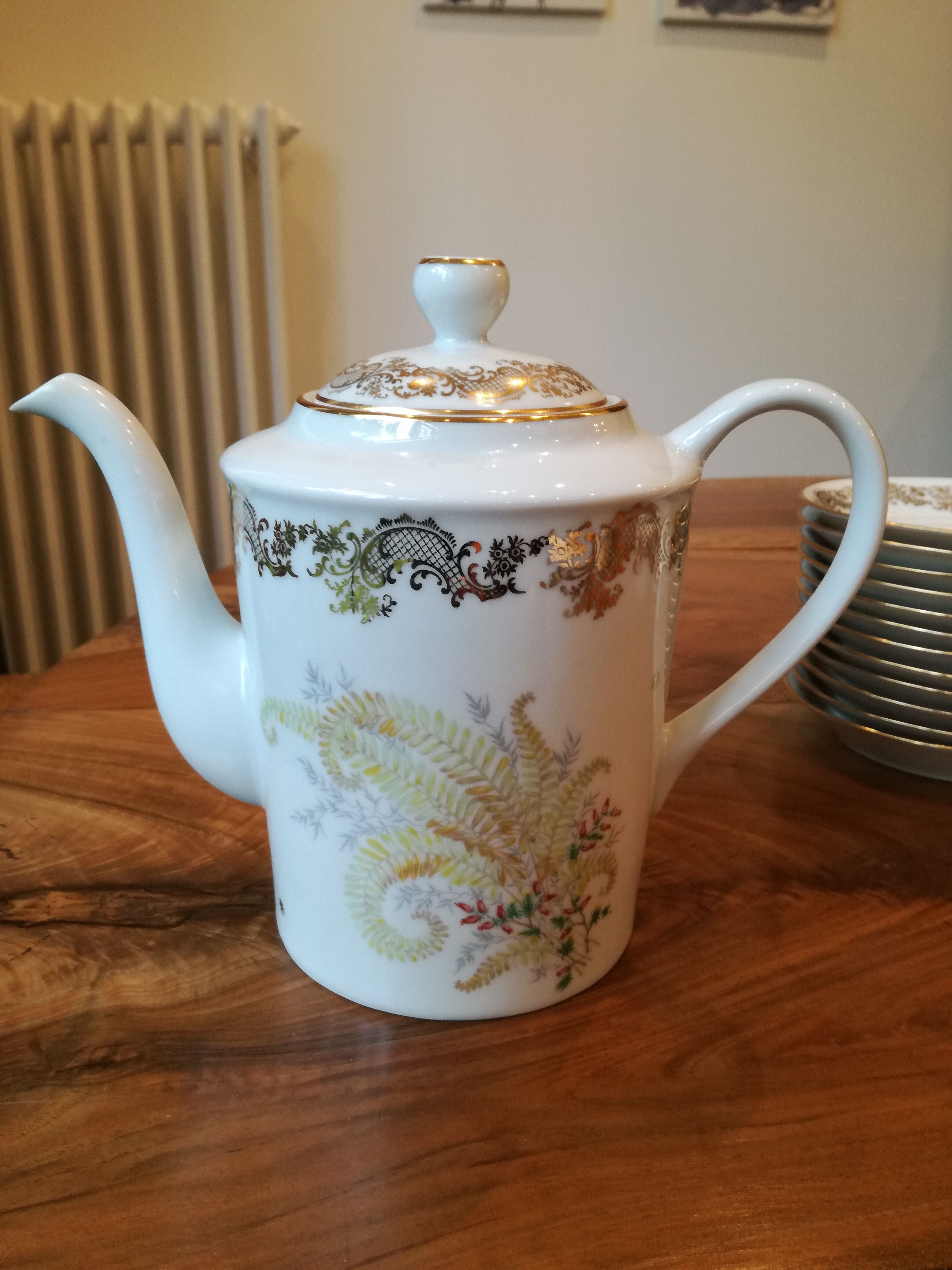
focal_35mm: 27
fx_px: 990
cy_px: 635
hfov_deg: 51.4
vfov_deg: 65.3
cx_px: 476
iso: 125
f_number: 2
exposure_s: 1/33.3
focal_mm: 3.79
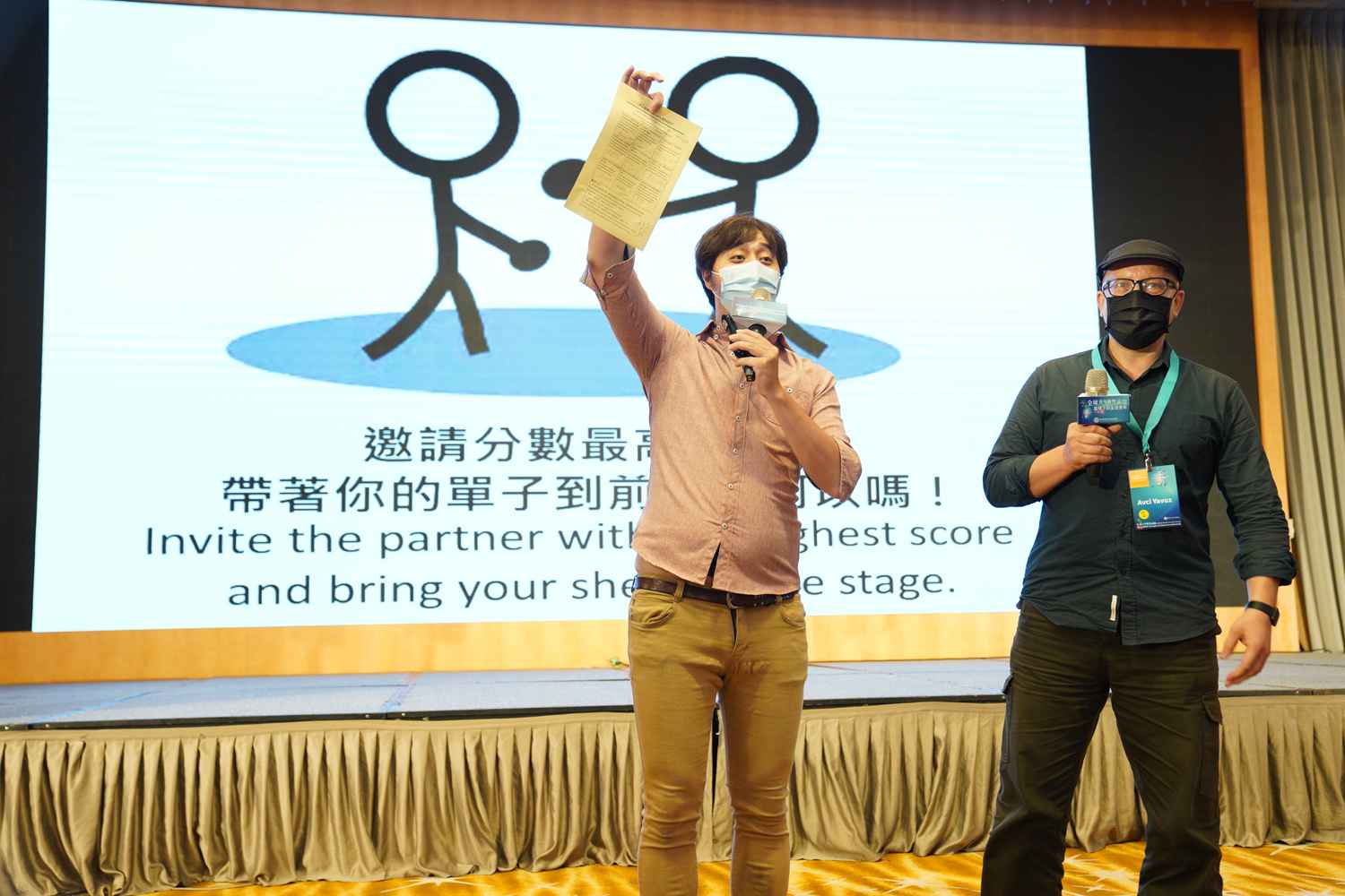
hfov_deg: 53.1
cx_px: 672
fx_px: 1345
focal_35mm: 36
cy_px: 448
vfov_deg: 36.9
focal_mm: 36
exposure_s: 1/200
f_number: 3.2
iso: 1600
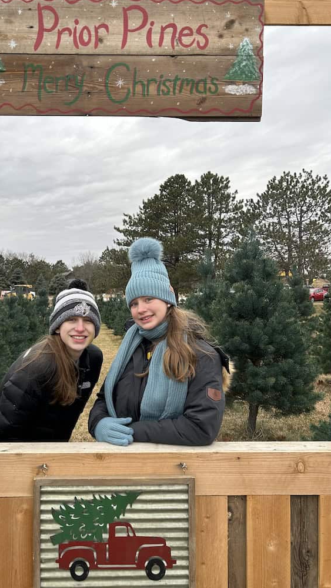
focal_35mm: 29
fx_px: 452
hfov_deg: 40.0
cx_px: 131
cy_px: 298
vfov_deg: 66.1
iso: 50
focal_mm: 5.7
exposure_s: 1/547
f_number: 1.5
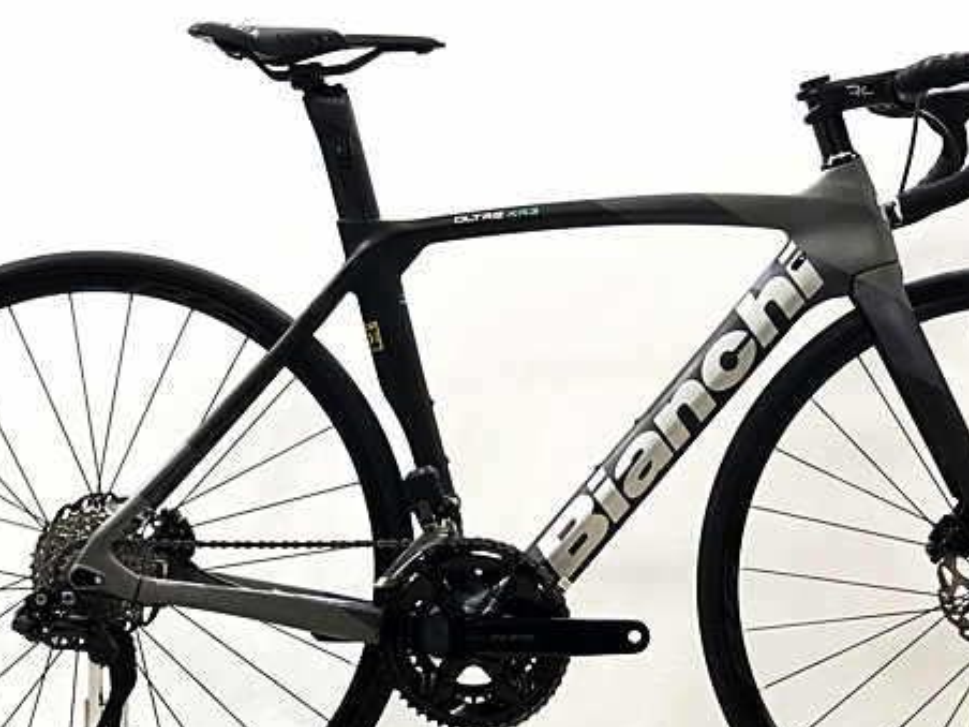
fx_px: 2575
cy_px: 352
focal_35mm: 92
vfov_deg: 16.1
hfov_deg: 21.3
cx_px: 551
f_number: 2.4
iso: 160
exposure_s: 1/33
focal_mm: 6
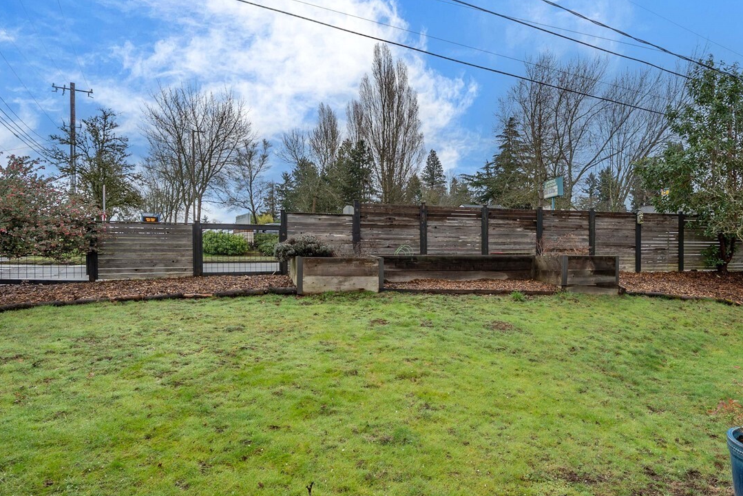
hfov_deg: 76.2
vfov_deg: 57.1
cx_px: 491
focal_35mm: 22
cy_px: 274
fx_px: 454
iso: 80
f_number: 7.1
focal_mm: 14
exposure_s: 1/50
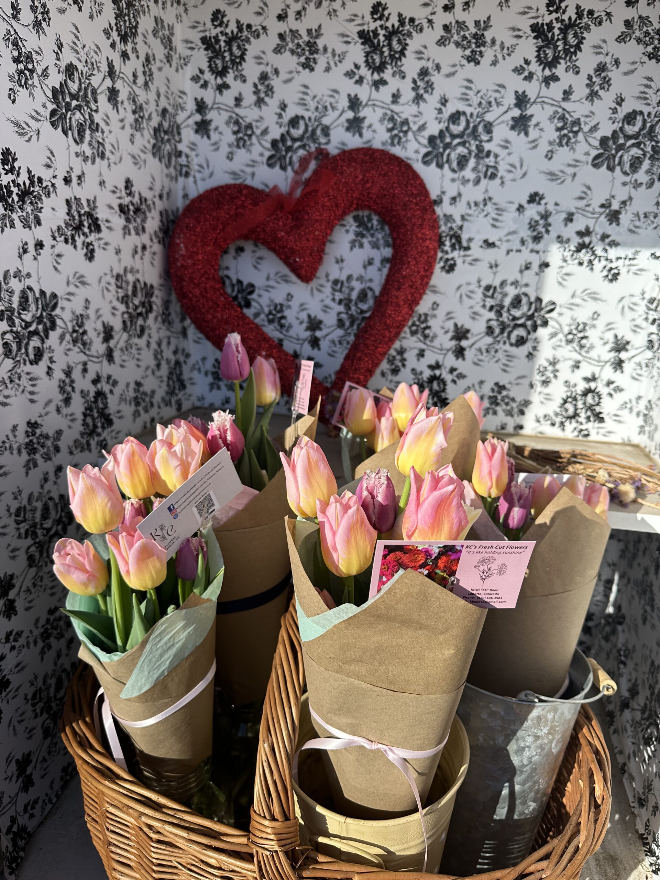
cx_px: 330
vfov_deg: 71.6
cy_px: 440
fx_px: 610
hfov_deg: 56.8
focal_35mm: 24
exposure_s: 1/2469
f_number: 1.78
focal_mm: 6.86
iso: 80
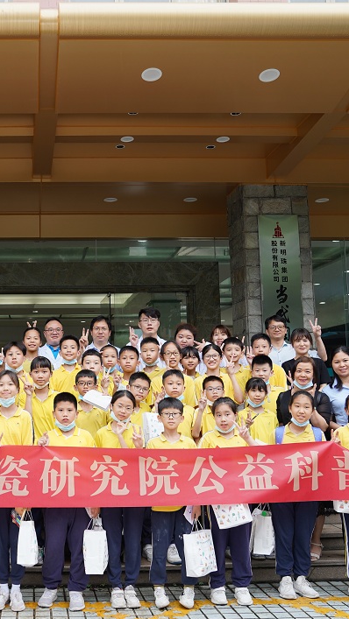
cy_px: 312
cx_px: 38
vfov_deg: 50.5
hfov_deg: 28.6
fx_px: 658
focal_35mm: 40
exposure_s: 1/60
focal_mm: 25
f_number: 4
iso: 125
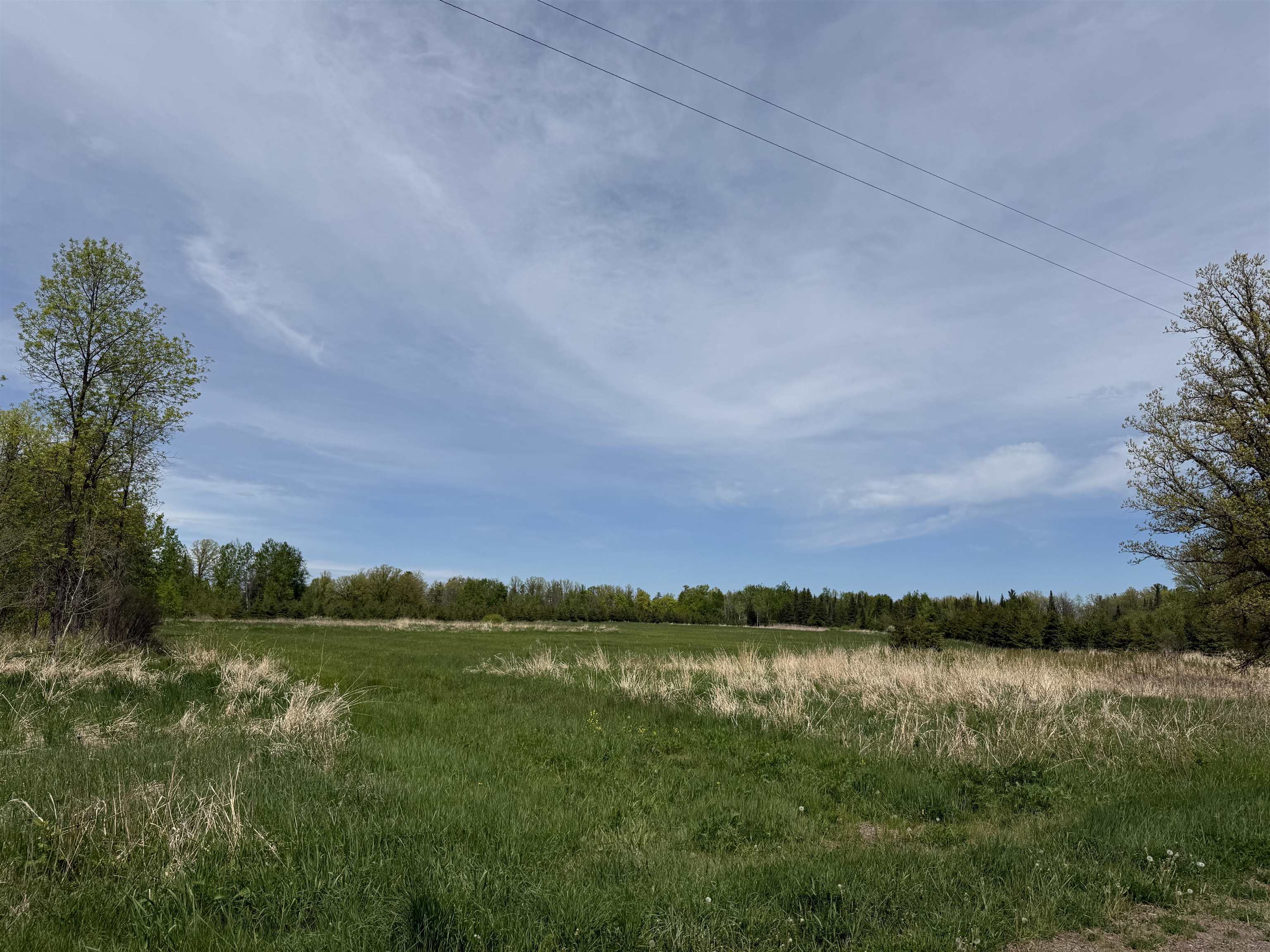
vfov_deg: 56.8
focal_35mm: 24
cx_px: 635
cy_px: 476
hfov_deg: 71.6
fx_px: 881
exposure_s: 1/10309
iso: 80
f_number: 1.78
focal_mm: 6.76
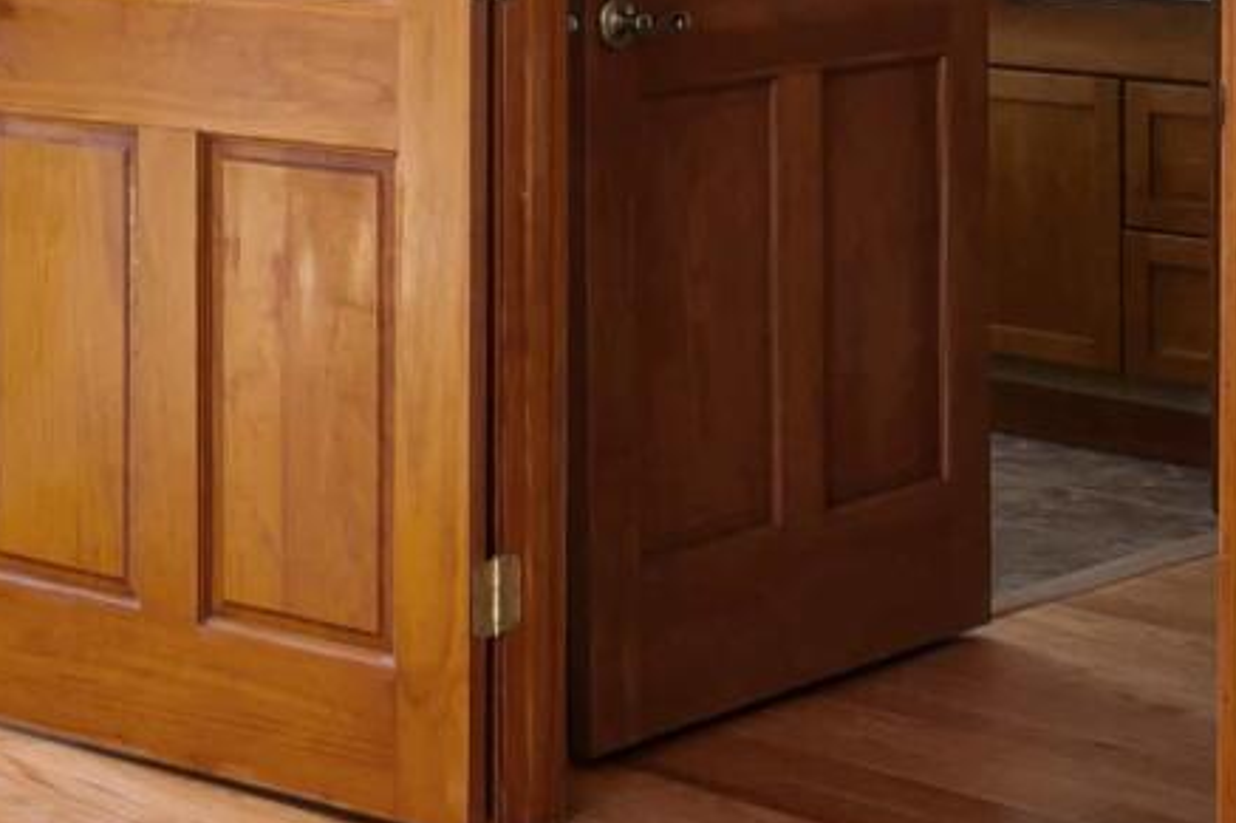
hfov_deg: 20.8
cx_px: 110
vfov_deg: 13.8
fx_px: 3295
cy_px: -175
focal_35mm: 96
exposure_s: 1/30
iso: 800
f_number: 8
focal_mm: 14
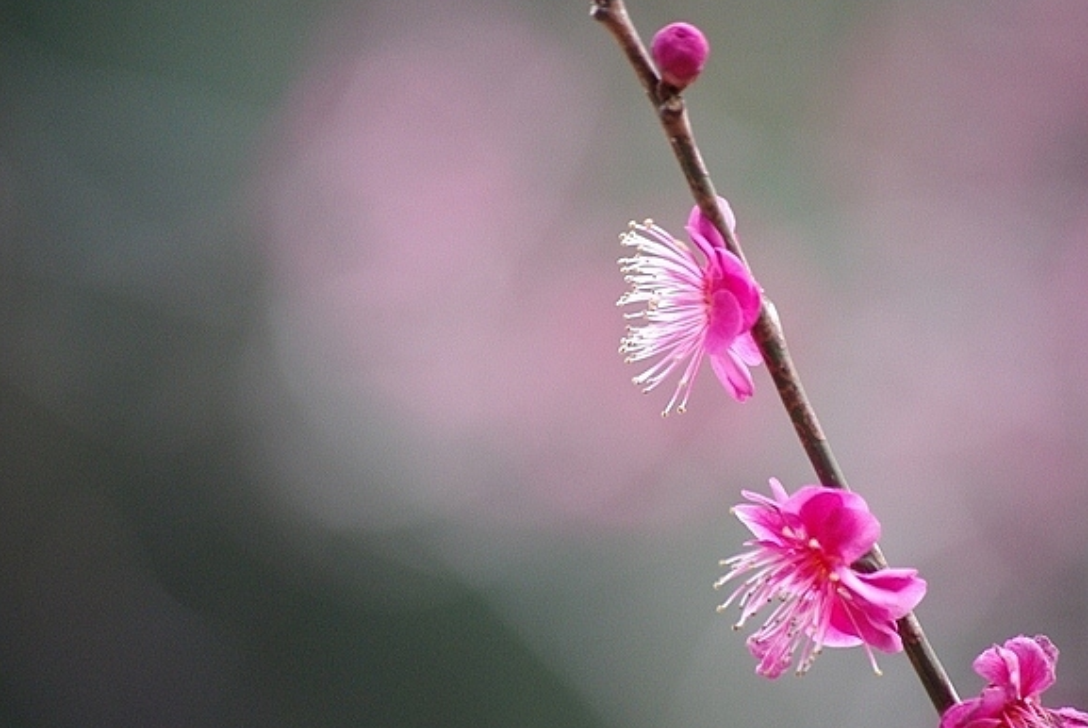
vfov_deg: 4.1
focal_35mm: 333
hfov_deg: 6.2
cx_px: 586
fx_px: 10074
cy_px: 372
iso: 800
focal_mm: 200
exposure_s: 1/100
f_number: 8
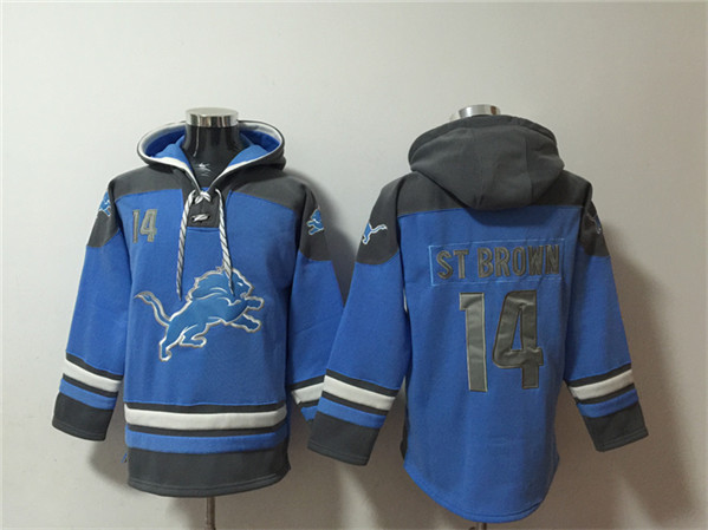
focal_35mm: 29
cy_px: 265
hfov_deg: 61.7
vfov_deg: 48.2
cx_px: 354
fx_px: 593
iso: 160
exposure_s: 1/8
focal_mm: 4.15
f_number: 2.2
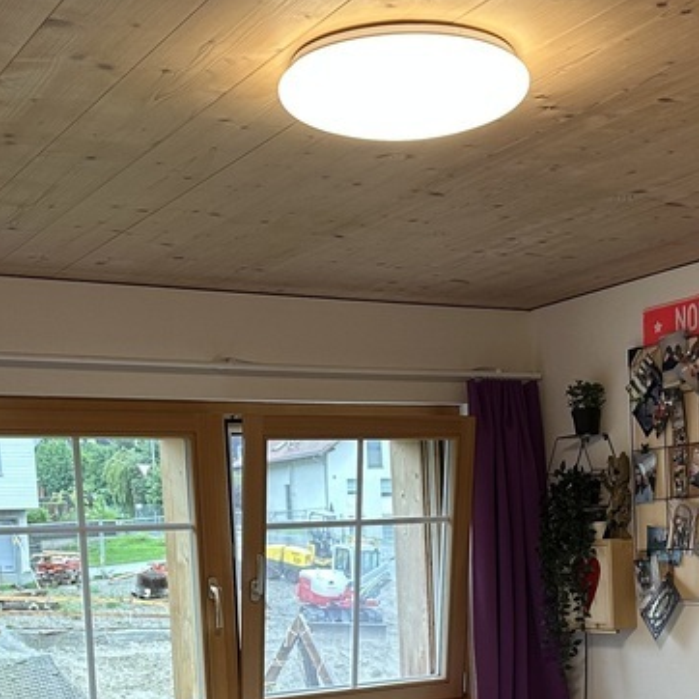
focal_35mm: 60
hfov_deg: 28.5
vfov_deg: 27.5
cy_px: 643
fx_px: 1371
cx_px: 423
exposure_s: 1/50
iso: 160
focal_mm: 6.86
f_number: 1.78
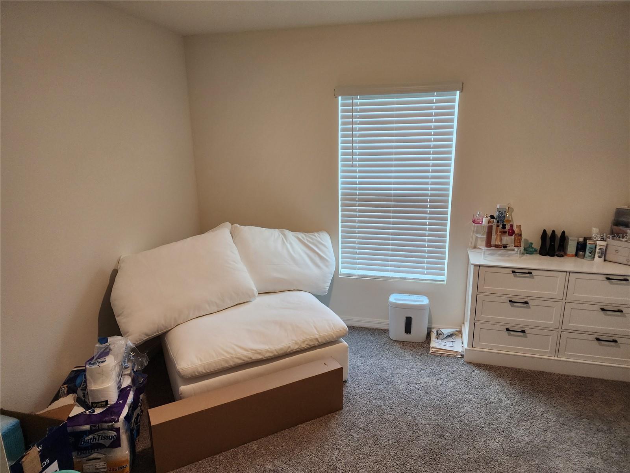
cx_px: 315
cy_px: 236
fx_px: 419
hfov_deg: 73.9
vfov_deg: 58.9
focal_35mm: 23
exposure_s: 1/120
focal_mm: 6.4
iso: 250
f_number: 1.8
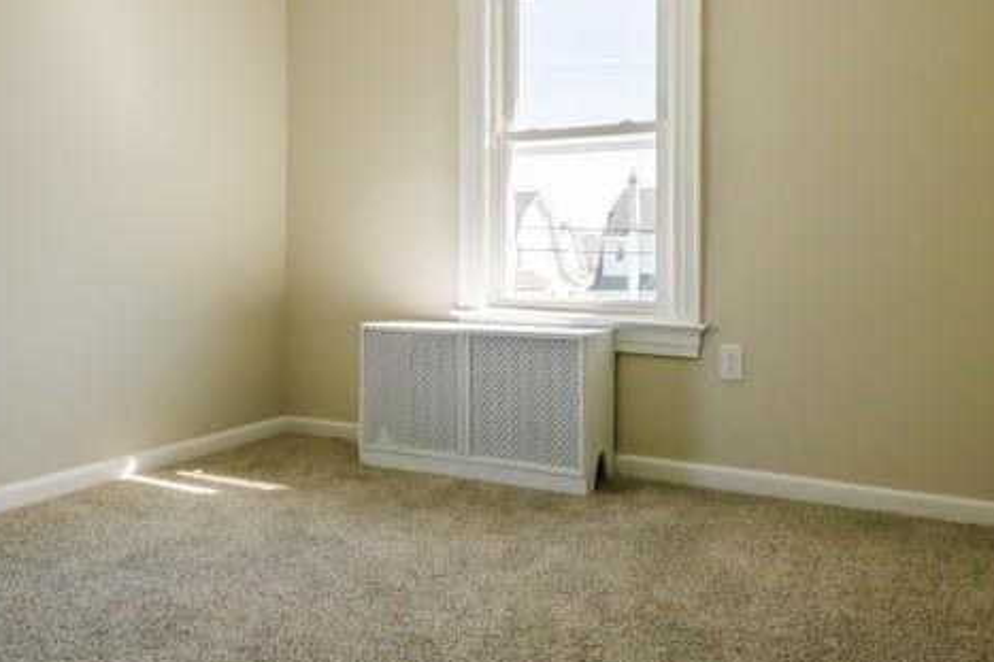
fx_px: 745
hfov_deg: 67.2
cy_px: 209
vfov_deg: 47.0
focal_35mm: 27
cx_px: 556
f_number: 8
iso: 400
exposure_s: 1/800
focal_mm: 14
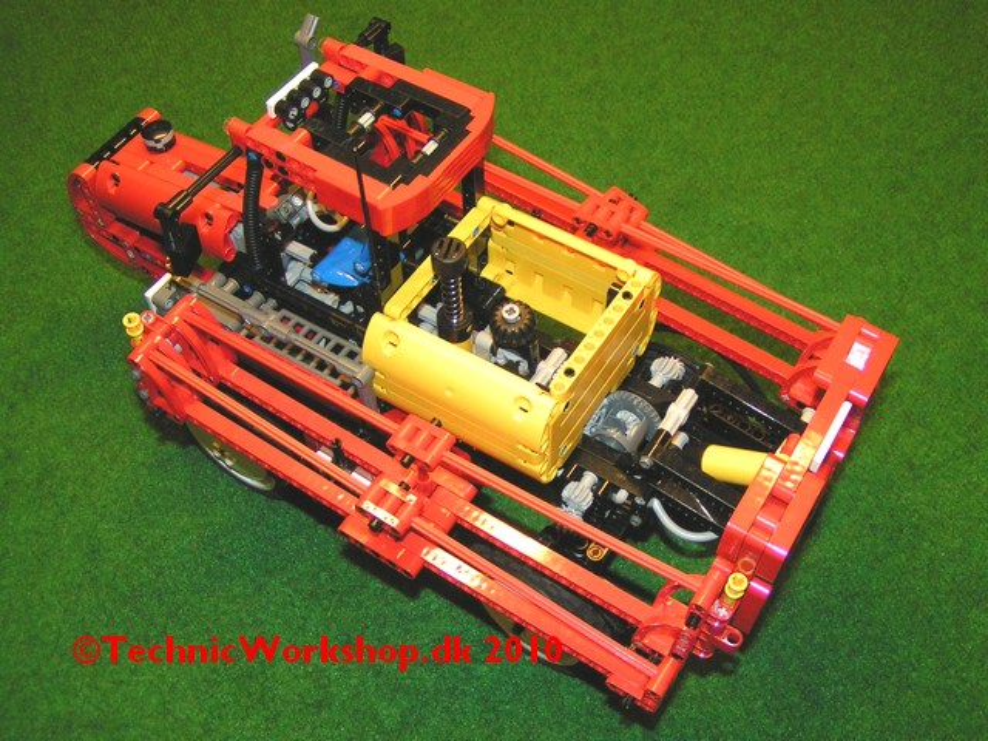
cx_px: 494
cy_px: 370
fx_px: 1085
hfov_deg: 49.0
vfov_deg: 37.7
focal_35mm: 38
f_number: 2.8
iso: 200
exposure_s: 1/40
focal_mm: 5.8
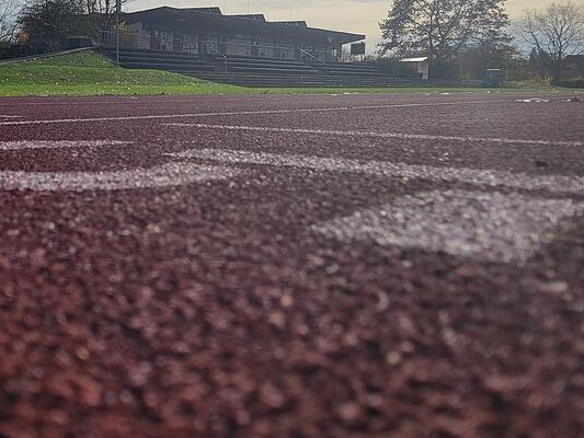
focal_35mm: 39
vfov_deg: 36.5
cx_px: 157
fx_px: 658
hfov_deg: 46.4
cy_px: 155
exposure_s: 1/4233
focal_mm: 5.4
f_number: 1.8
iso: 40
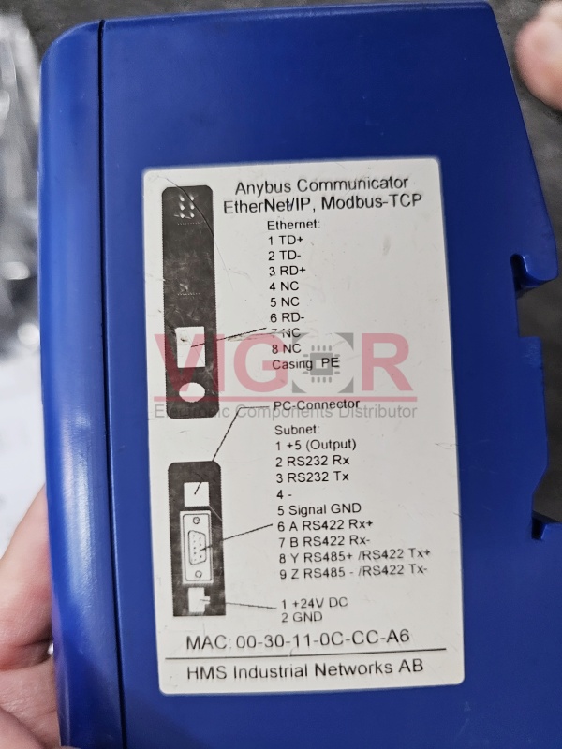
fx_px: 498
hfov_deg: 58.9
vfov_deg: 73.9
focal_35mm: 23
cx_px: 281
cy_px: 374
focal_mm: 6.3
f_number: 1.7
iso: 800
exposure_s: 1/68
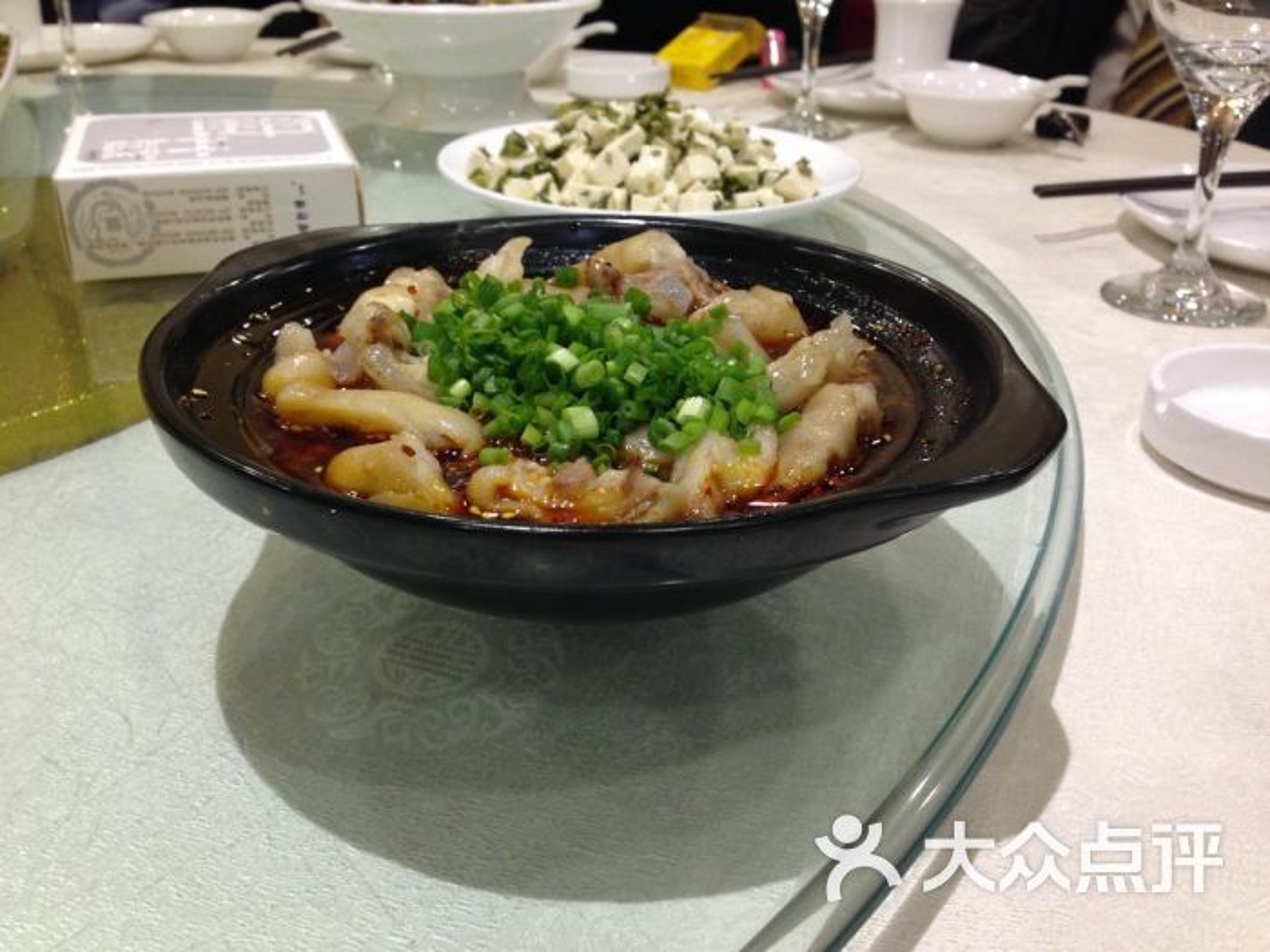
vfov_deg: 42.9
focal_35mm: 33
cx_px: 635
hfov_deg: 55.4
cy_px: 476
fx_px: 1211
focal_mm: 4.13
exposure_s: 1/20
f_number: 2.4
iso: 160
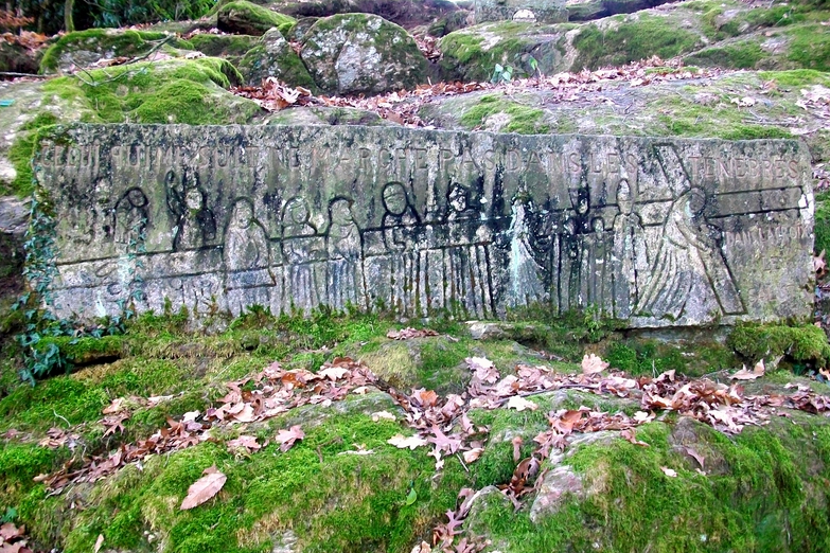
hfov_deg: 55.8
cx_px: 418
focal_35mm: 34
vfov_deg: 38.9
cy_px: 274
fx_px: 784
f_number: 2.8
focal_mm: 5.7
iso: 160
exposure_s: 1/40
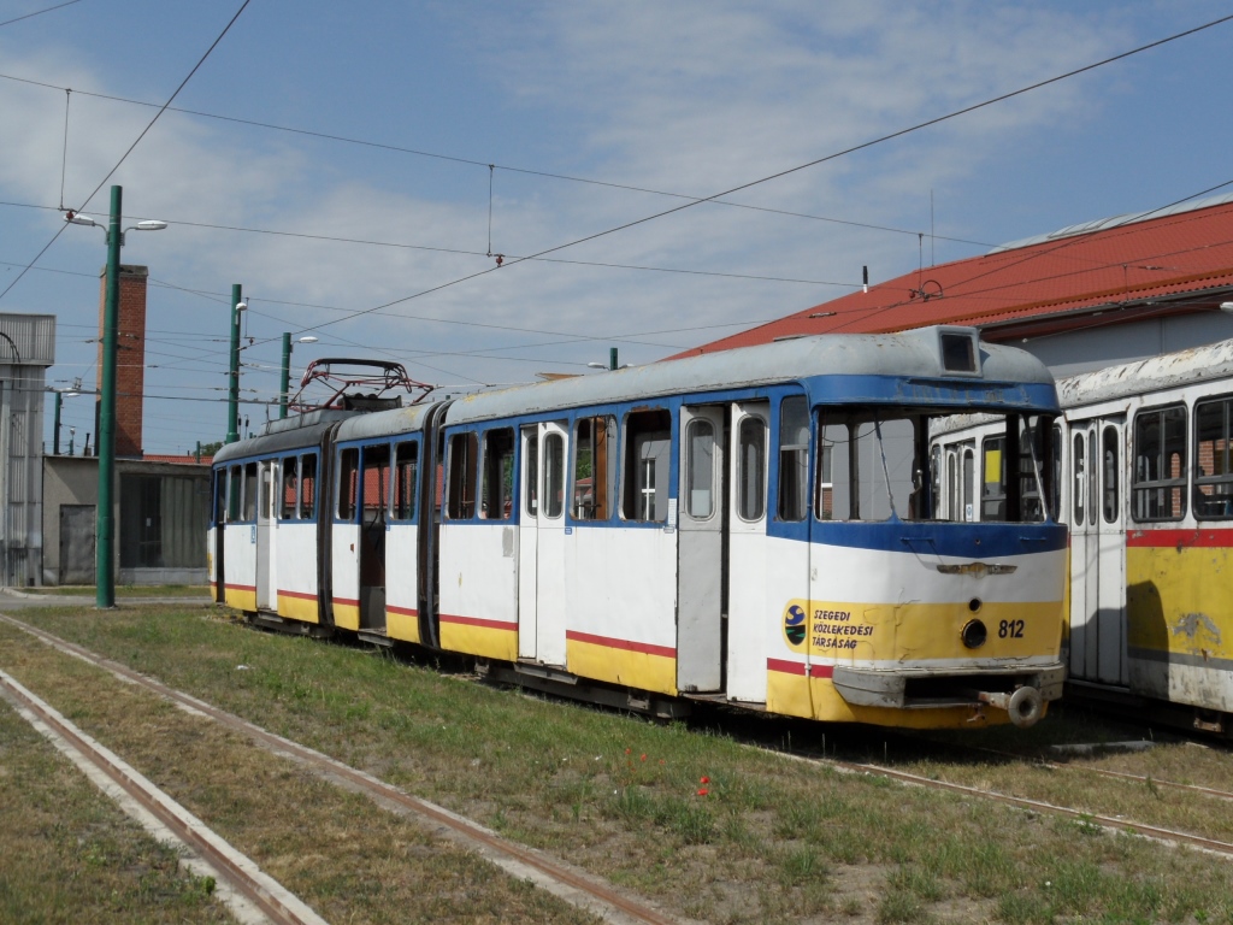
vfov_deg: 29.1
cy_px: 462
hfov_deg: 38.2
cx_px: 616
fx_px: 1781
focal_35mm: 50
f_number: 5.4
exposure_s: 1/750
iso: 80
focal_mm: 8.2
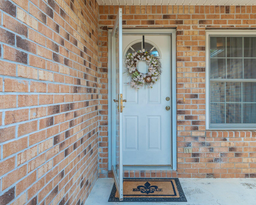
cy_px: 103
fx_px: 189
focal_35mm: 25
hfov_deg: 67.9
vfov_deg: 56.8
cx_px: 144
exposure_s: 1/30
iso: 100
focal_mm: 22
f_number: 9
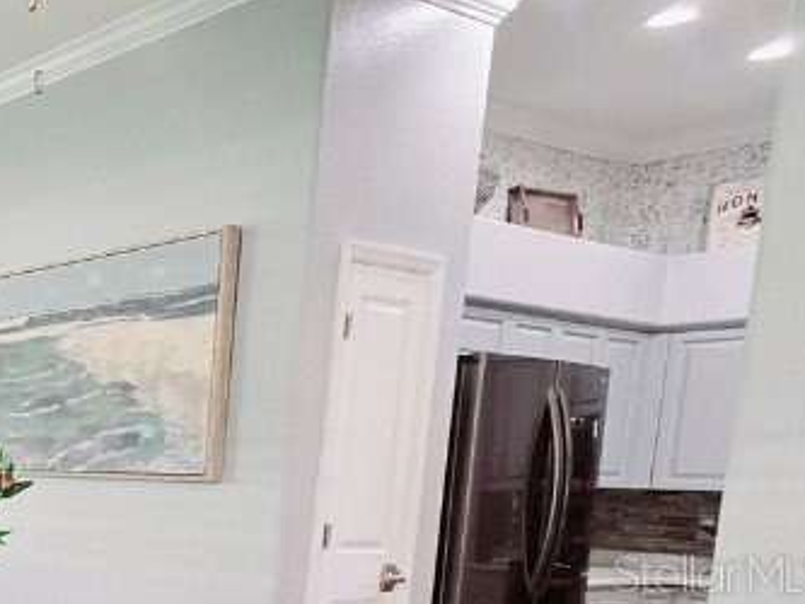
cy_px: 573
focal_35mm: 40
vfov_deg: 33.6
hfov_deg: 29.2
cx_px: -396
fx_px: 931
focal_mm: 2.2
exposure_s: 1/60.2
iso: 200
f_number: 2.2
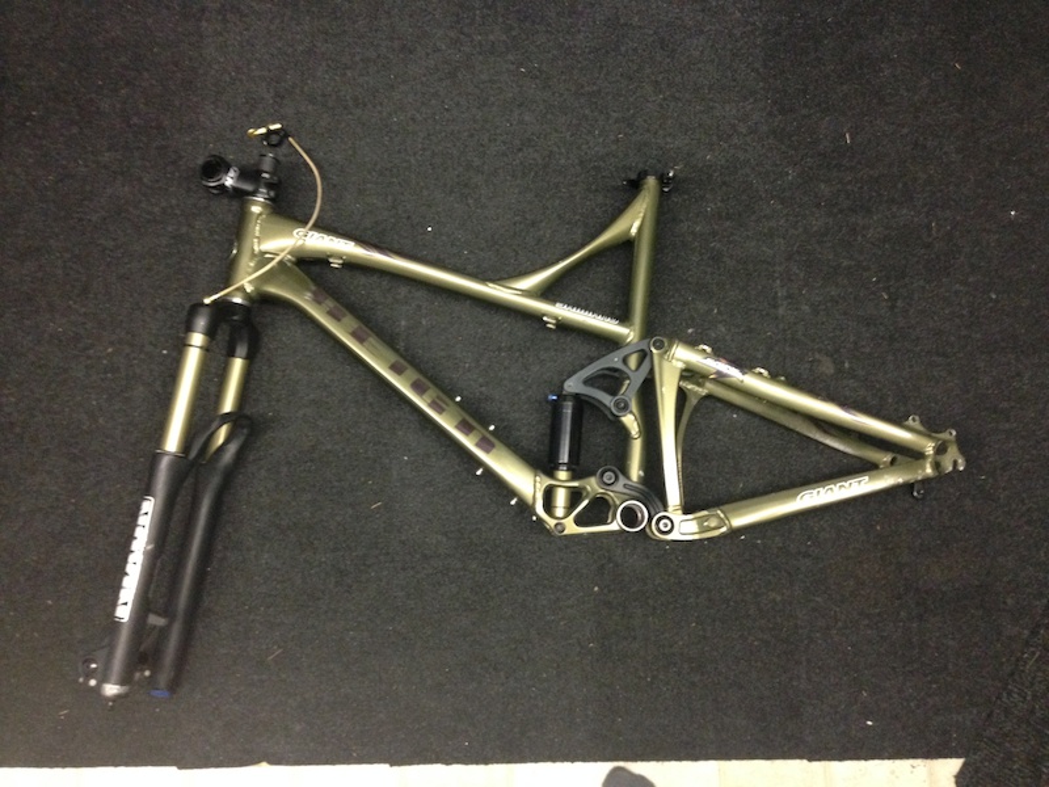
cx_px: 524
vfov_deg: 42.9
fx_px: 1000
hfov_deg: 55.4
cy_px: 394
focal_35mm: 33
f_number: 2.4
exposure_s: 1/15
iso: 400
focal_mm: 4.12
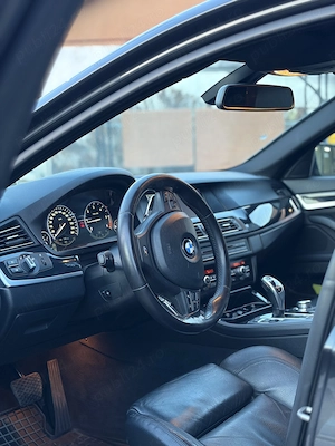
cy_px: 223
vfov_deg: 36.8
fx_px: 671
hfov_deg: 28.0
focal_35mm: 52
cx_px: 168
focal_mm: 5.96
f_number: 1.6
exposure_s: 1/40
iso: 160
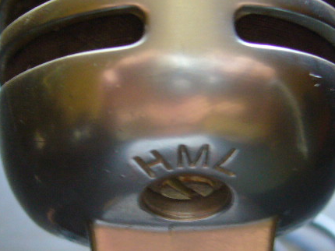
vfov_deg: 20.1
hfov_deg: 26.7
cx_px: 176
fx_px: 706
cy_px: 155
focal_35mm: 73
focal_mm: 6
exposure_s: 1/15
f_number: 2.9
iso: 200
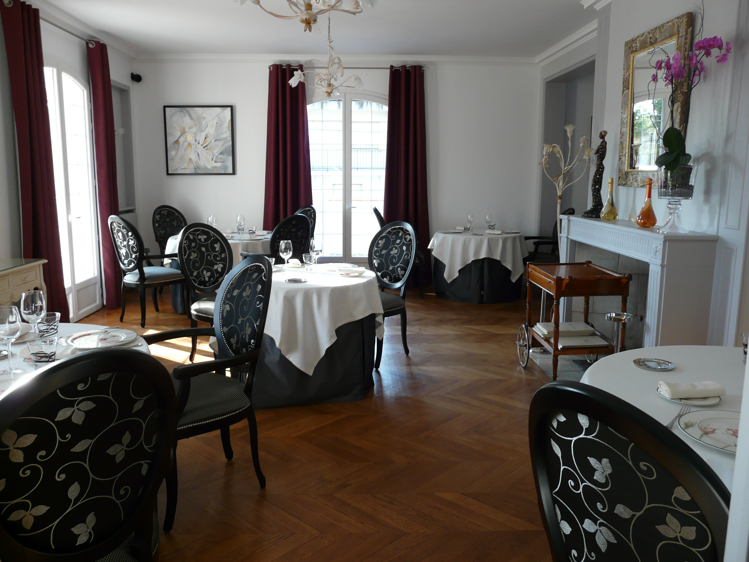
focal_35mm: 28
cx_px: 374
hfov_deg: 63.4
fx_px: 606
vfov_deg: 49.7
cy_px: 281
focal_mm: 4.6
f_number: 2.8
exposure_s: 1/40
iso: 100
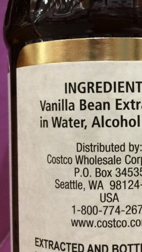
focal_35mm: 53
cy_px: 116
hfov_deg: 21.4
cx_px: 159
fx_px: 355
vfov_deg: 39.1
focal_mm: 4.15
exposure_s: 1/33
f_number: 2.2
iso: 125
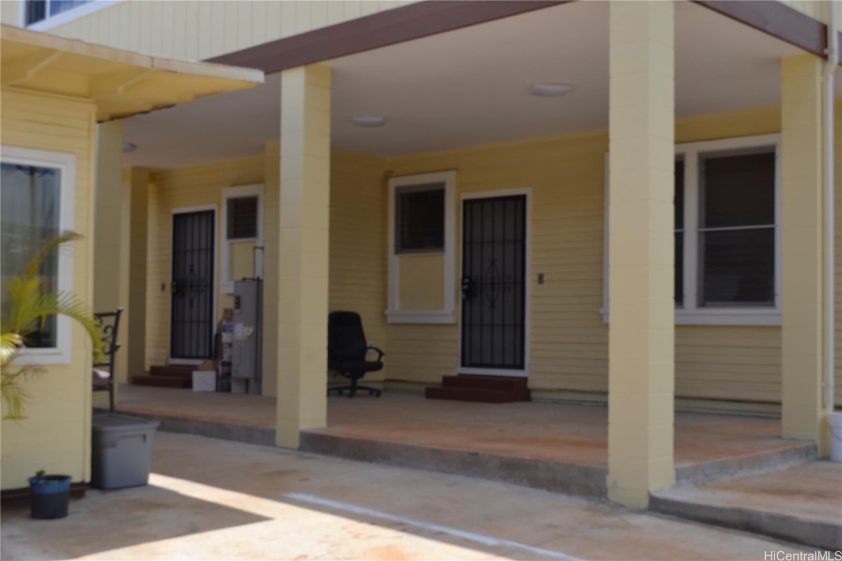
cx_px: 421
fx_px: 1052
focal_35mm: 45
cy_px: 280
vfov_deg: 29.9
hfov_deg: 43.6
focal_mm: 30
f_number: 7.1
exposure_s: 1/200
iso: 100
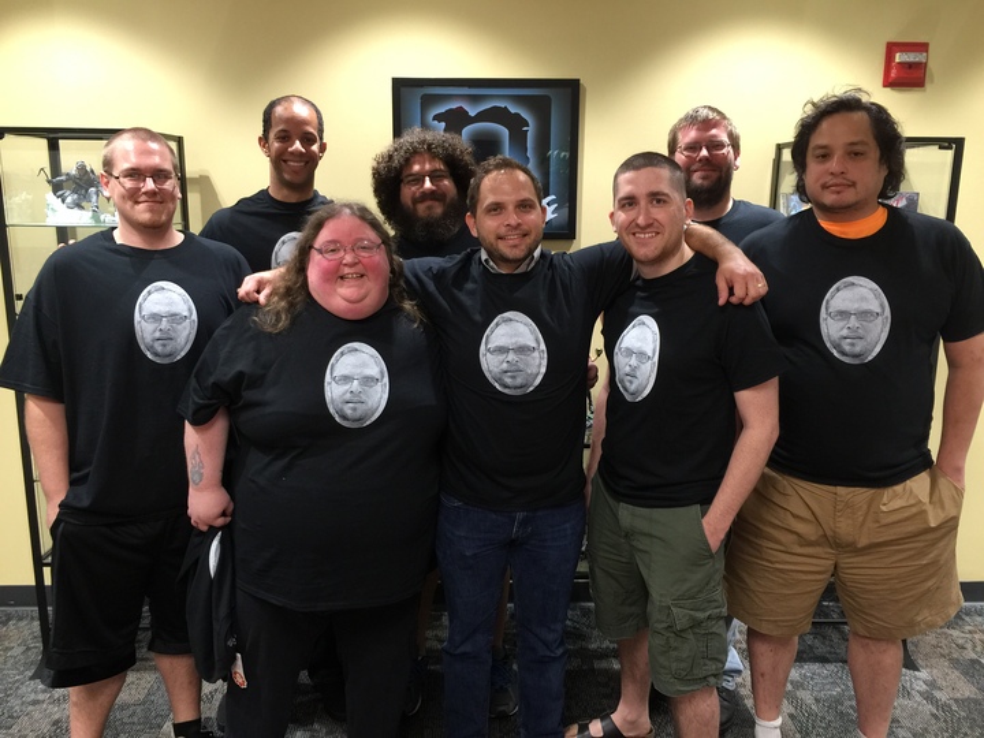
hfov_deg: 61.7
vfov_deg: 48.2
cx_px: 492
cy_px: 369
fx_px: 824
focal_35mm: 29
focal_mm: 4.15
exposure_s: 1/15
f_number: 2.2
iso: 64
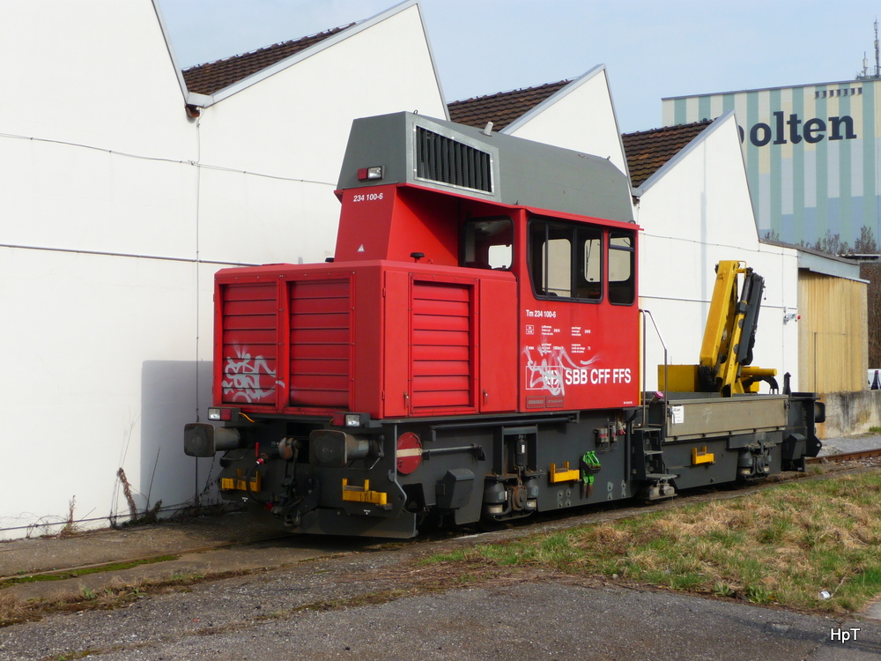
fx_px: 1273
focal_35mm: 50
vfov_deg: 29.1
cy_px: 330
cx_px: 440
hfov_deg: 38.2
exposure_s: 1/800
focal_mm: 8.5
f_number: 4.2
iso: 100
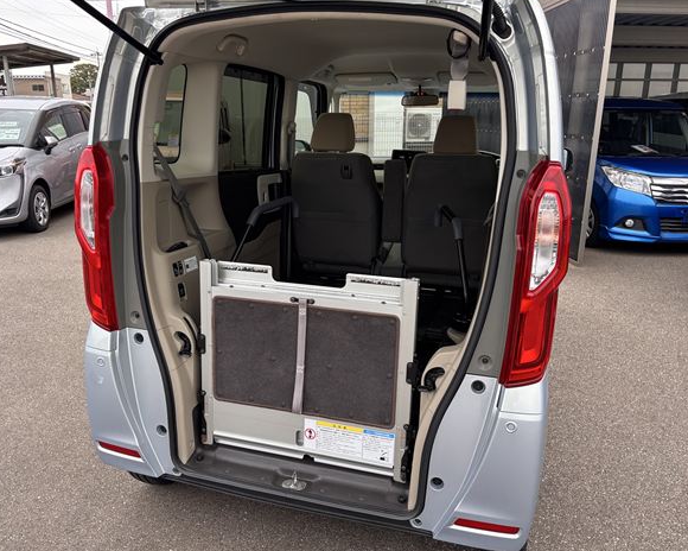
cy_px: 274
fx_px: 570
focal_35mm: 28
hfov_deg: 62.2
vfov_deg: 51.5
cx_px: 330
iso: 100
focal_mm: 5.96
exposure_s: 1/121
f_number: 1.6
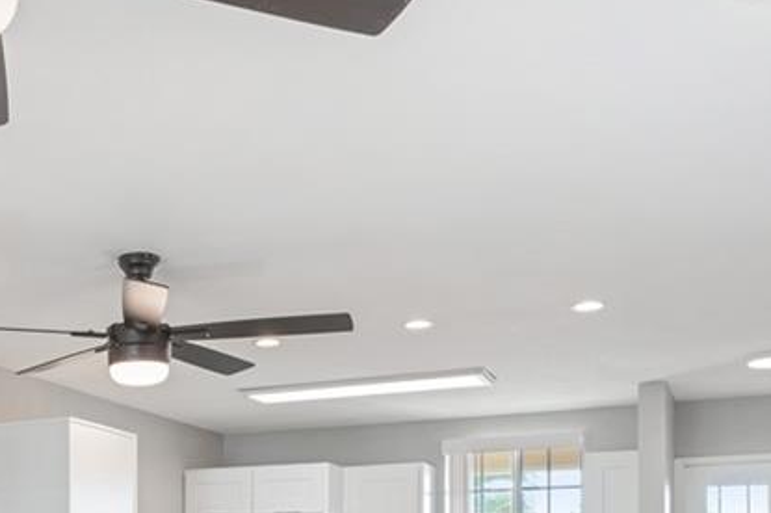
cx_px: 110
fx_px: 1156
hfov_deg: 35.2
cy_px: 584
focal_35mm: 54
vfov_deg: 23.3
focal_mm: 14
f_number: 9
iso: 200
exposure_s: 1/15
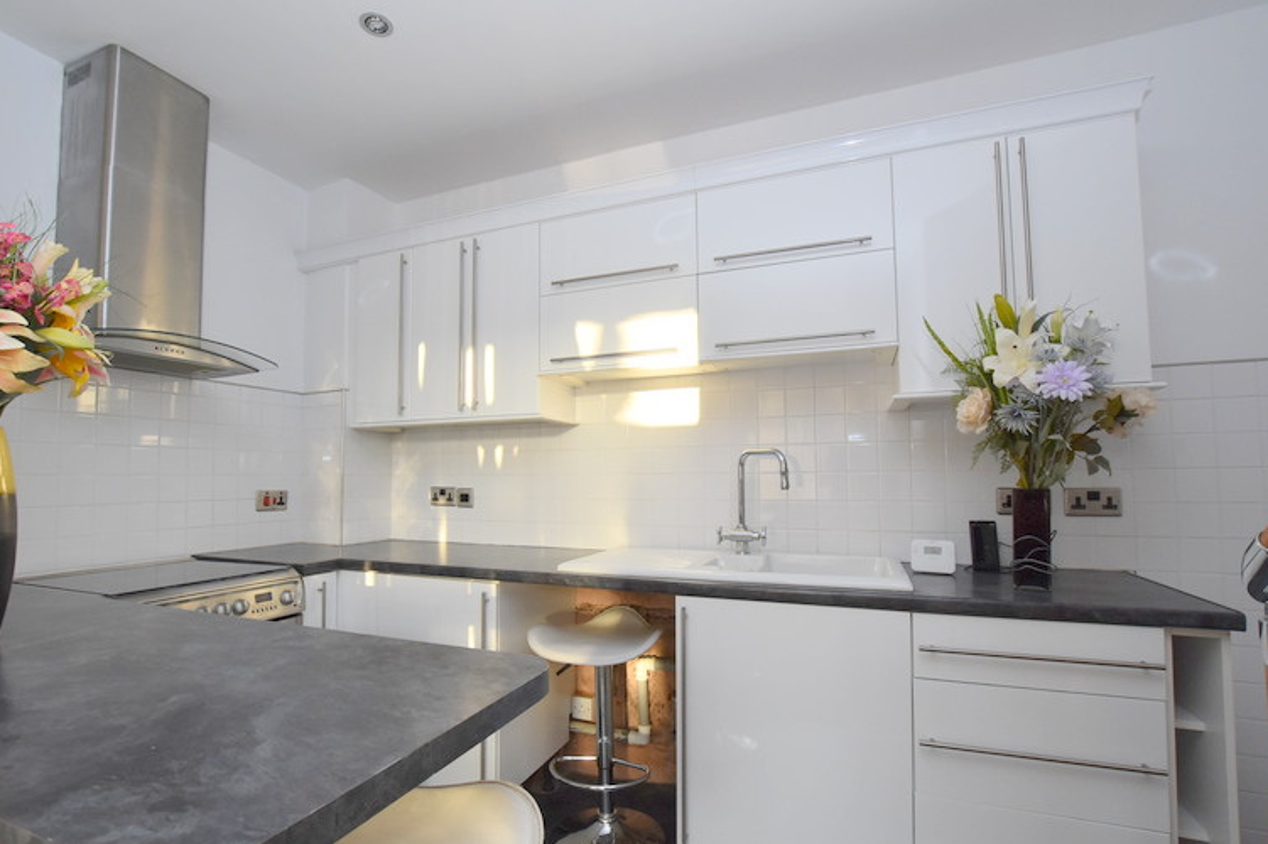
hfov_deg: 96.7
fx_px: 563
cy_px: 441
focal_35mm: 16
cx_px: 606
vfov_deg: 73.7
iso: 800
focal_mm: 10
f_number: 5
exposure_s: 1/100
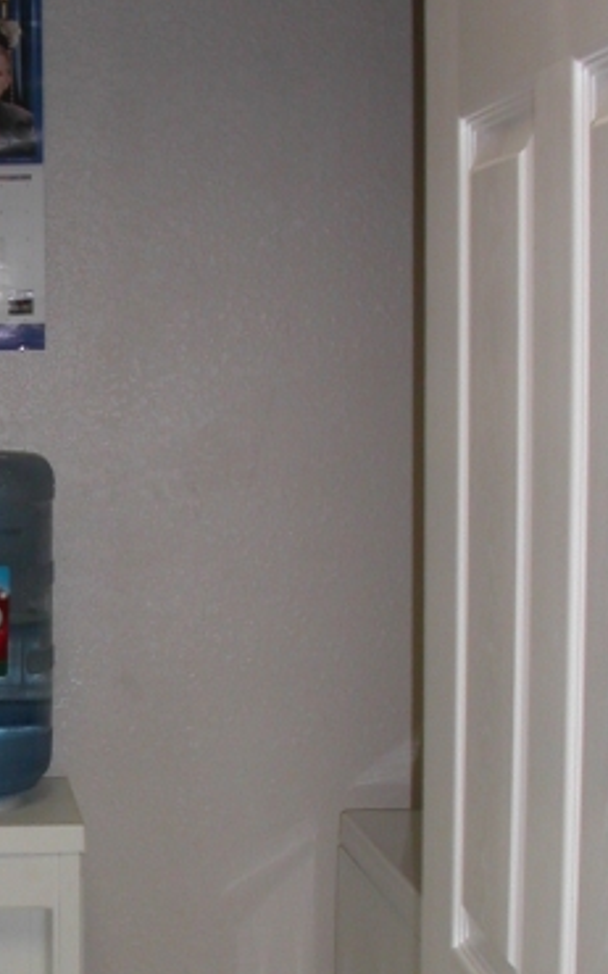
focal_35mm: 87
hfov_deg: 14.4
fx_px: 2308
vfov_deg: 23.7
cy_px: 648
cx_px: -166
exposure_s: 1/30
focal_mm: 7.8
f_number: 2.8
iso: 100
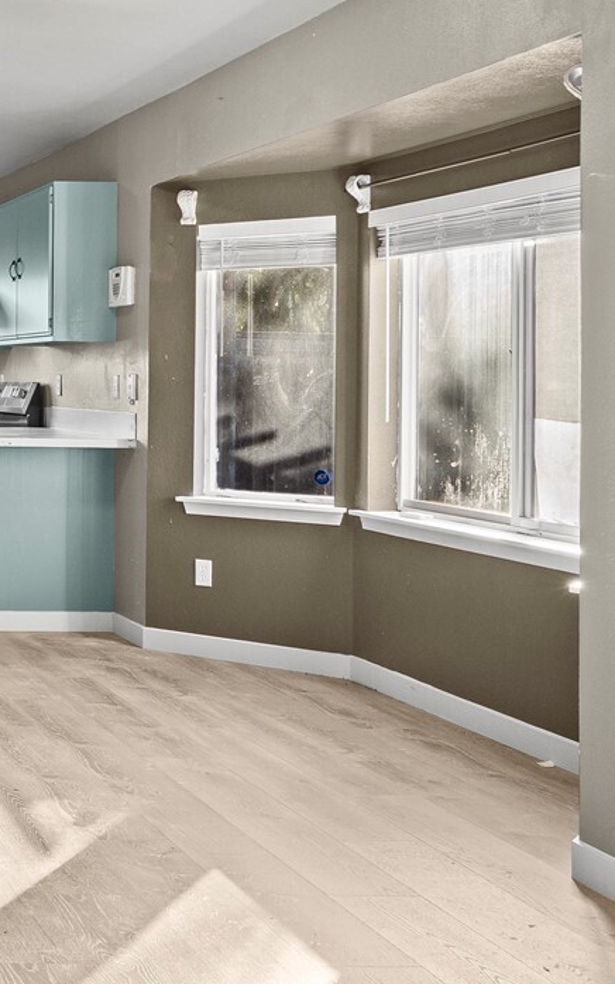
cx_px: -367
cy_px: 360
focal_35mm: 52
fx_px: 1395
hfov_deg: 20.4
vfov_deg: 38.6
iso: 1000
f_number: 6.3
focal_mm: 21
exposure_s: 1/6
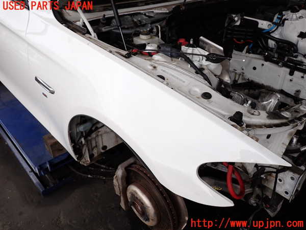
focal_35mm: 30
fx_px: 265
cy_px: 115
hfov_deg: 60.0
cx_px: 153
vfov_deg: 46.8
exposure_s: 1/800
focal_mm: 5.4
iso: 100
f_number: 2.3
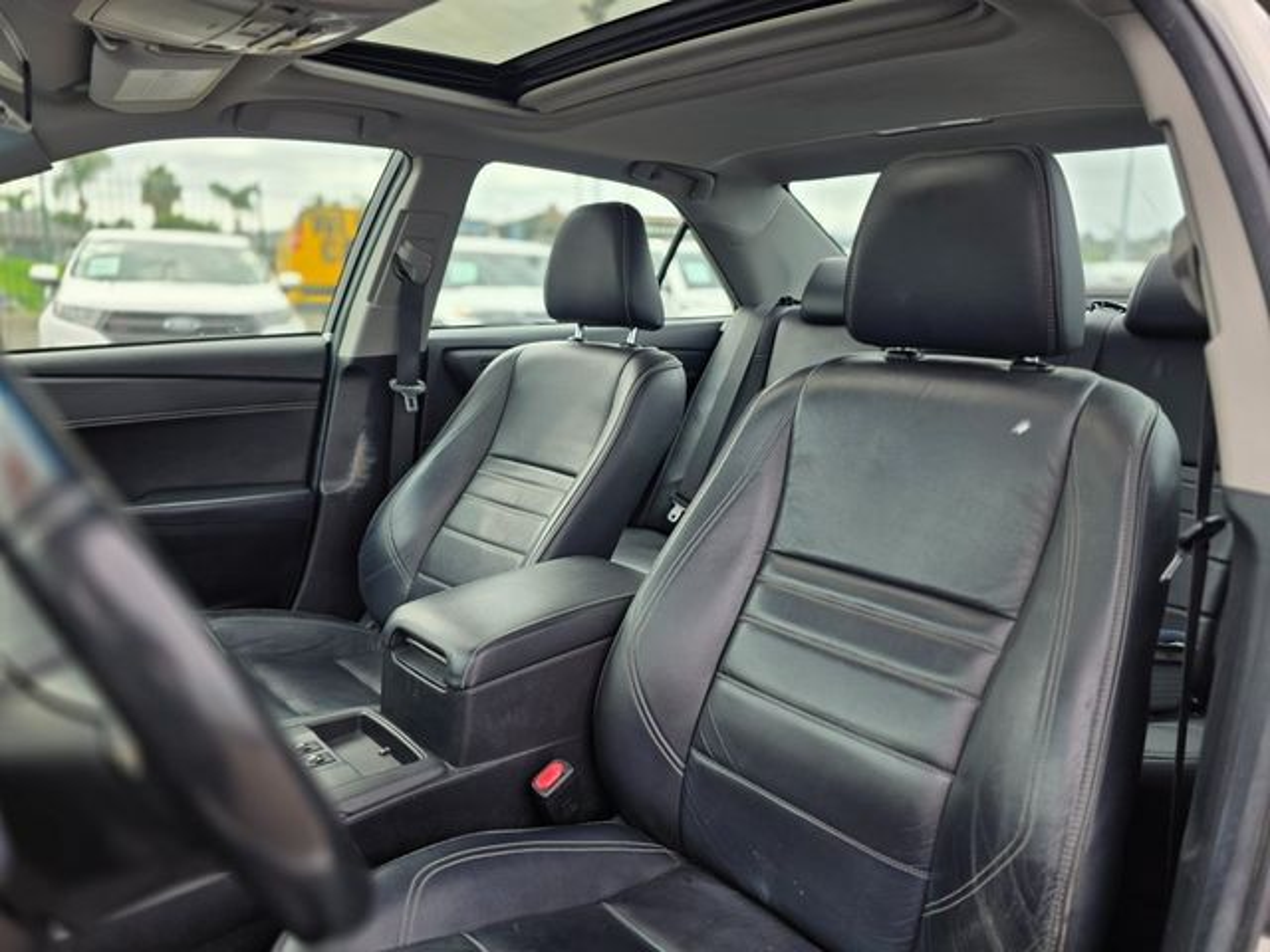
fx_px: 844
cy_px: 476
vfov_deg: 58.9
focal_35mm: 23
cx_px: 635
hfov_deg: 73.9
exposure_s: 1/359
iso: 40
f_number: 1.7
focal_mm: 6.3
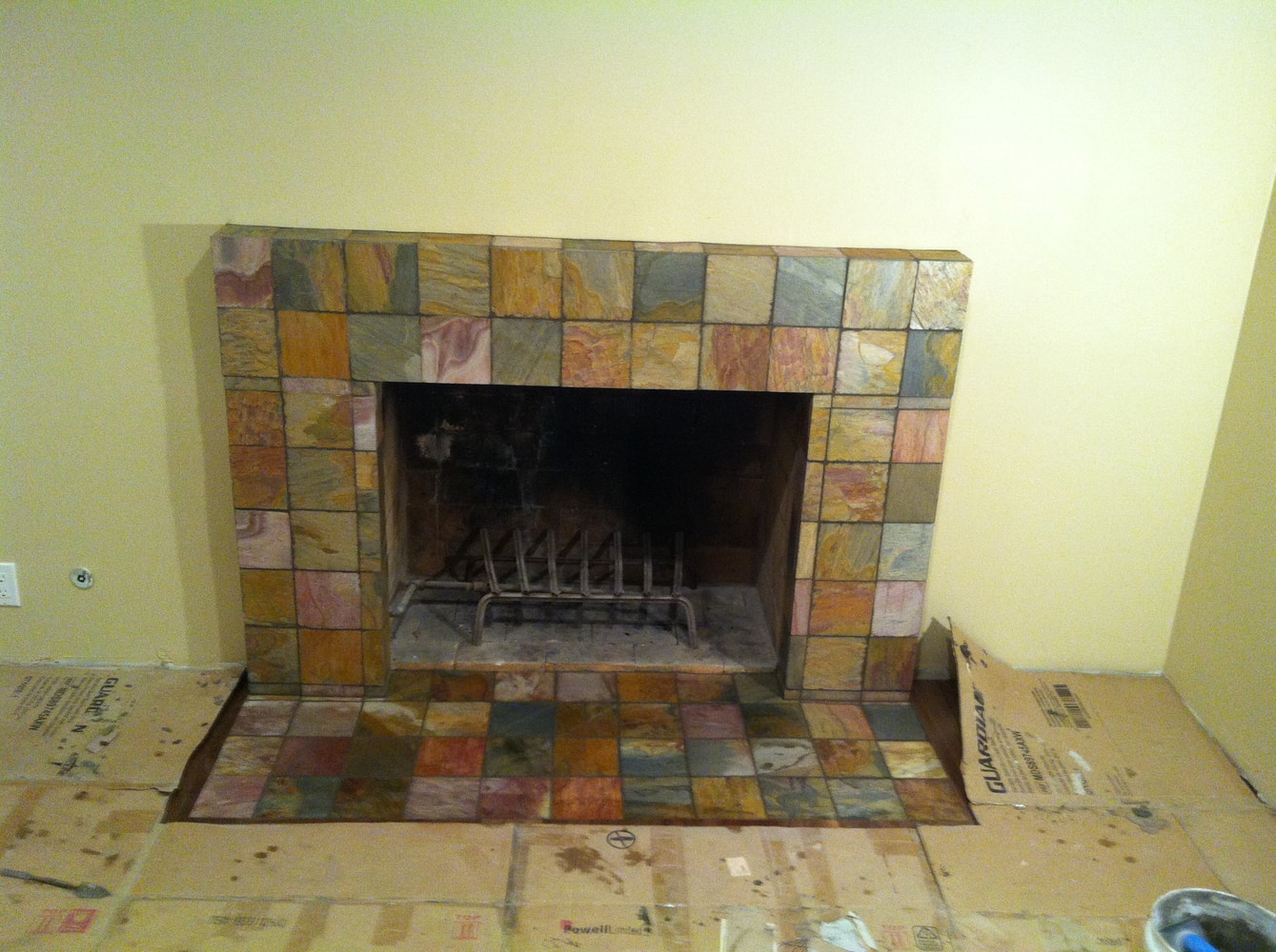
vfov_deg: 40.6
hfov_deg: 52.7
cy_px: 476
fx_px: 1288
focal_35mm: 35
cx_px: 638
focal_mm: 3.85
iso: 250
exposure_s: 1/15
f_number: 2.8
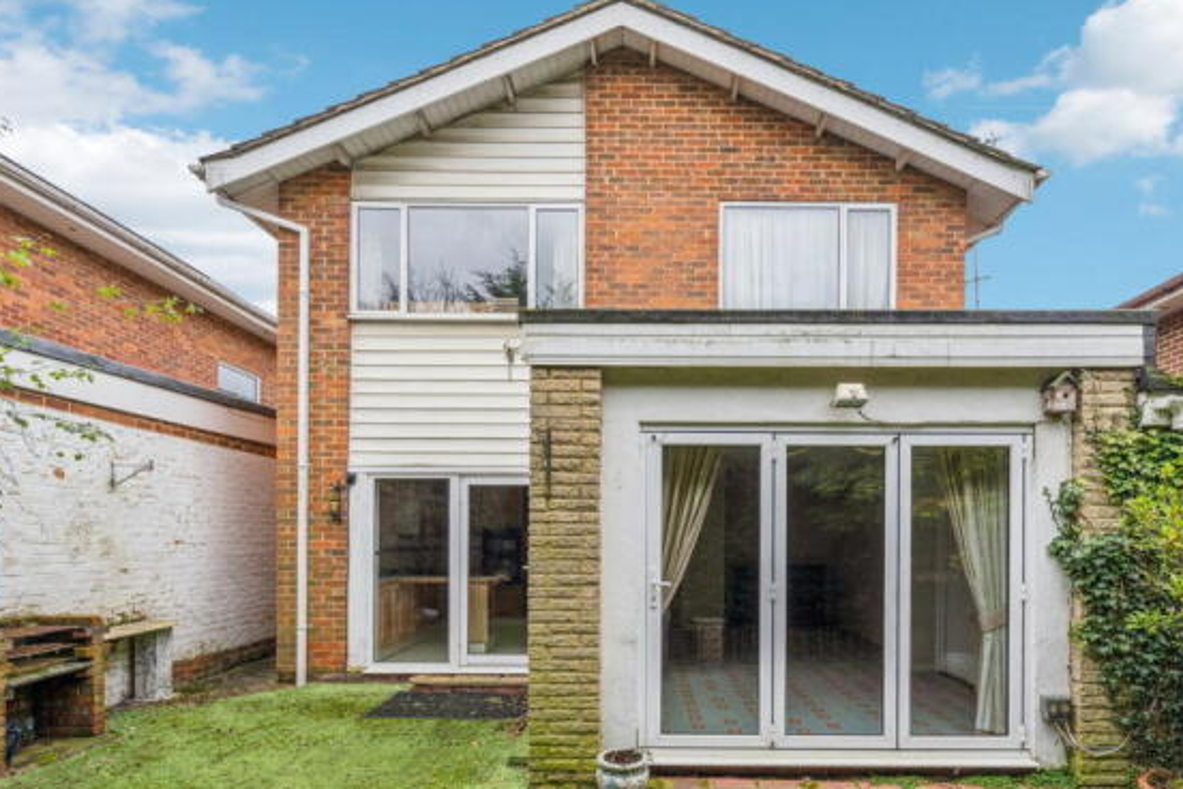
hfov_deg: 86.6
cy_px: 426
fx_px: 624
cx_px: 655
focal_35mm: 19
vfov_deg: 64.5
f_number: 8
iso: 400
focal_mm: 16
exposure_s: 1/100
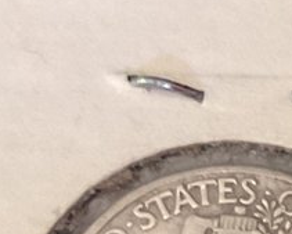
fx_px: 1755
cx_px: 749
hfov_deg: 8.5
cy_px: 589
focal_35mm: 203
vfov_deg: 7.1
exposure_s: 1/50
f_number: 1.8
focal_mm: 3
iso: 250
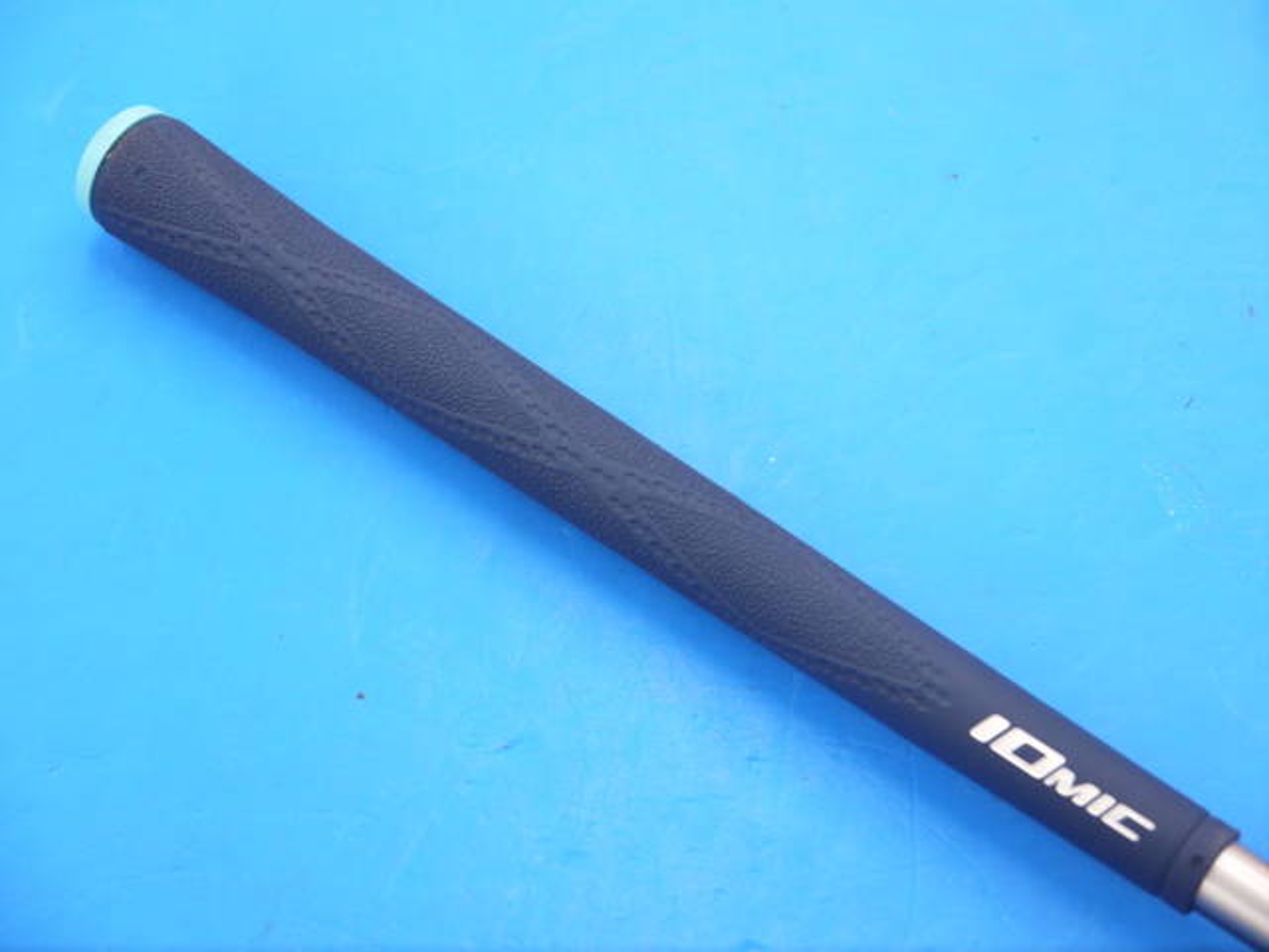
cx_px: 634
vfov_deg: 18.9
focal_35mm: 78
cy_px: 476
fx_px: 2859
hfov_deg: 25.0
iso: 640
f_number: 5.5
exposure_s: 1/80
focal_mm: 39
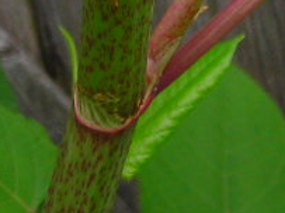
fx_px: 1580
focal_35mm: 192
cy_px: -231
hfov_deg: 10.3
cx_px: 220
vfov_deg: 7.4
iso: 50
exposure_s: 1/69
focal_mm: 6.3
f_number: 3.2
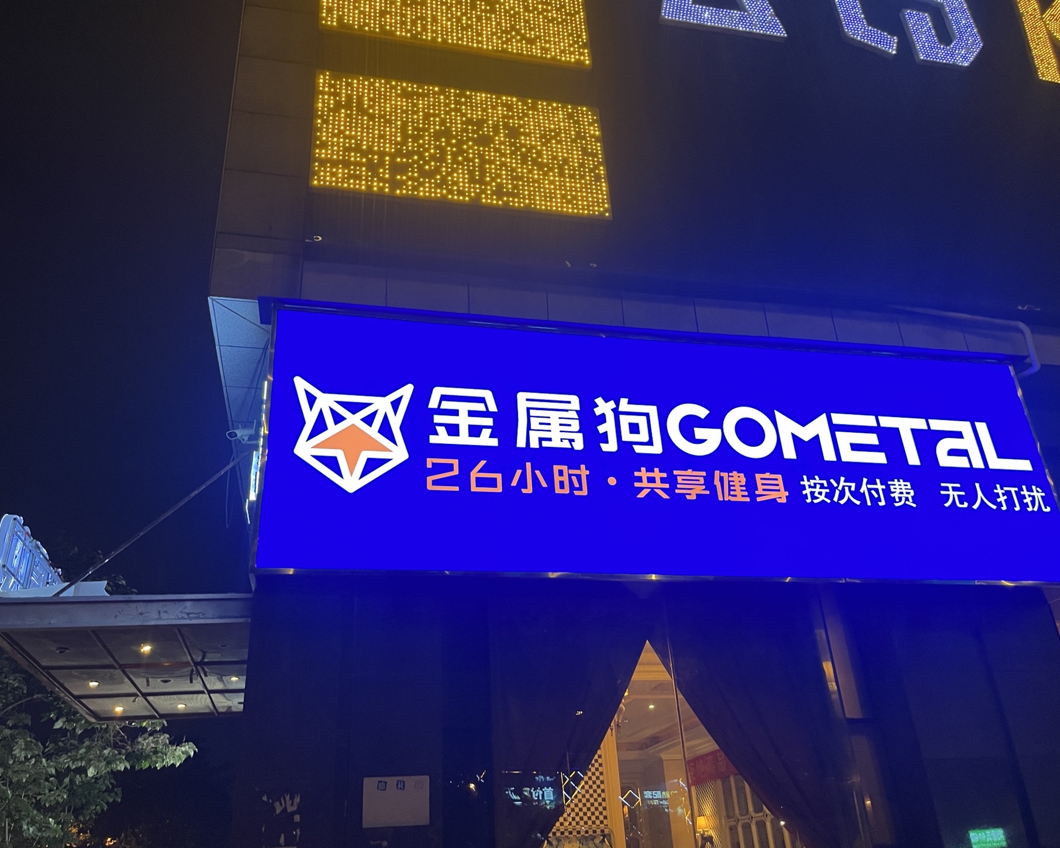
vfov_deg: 51.5
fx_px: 878
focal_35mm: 28
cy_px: 435
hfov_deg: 62.2
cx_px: 527
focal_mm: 5.1
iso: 160
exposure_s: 1/50
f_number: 1.6
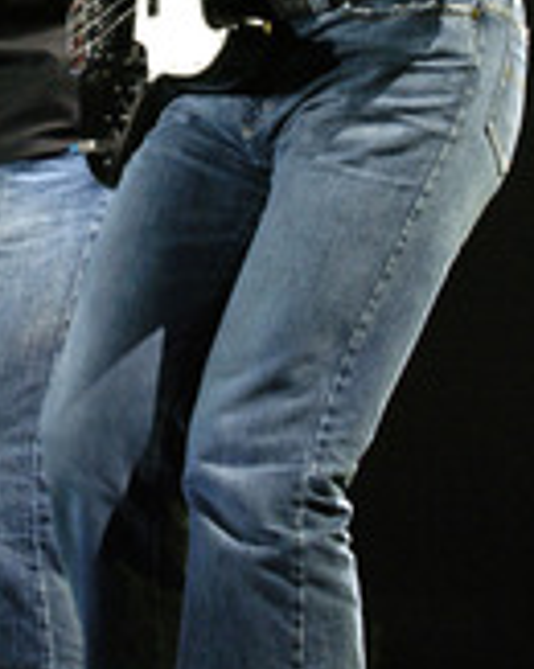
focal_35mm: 242
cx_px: 195
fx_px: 4790
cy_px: -37
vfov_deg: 7.9
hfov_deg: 6.4
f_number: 5.3
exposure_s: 1/125
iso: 1000
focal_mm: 70
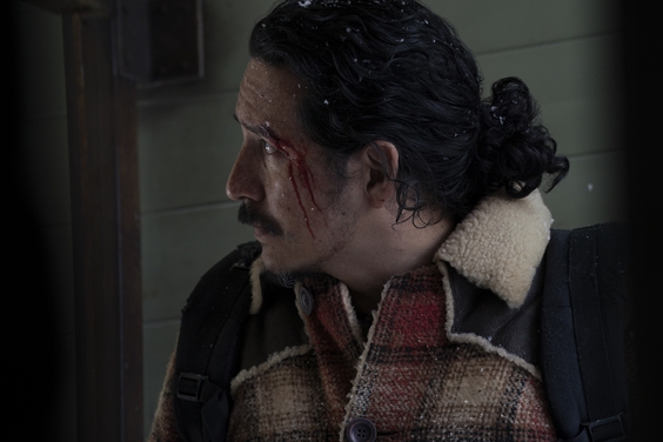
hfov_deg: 10.3
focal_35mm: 200
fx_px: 3683
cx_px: 332
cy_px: 221
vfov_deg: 6.9
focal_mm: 200
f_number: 7.1
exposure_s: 1/400
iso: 2000
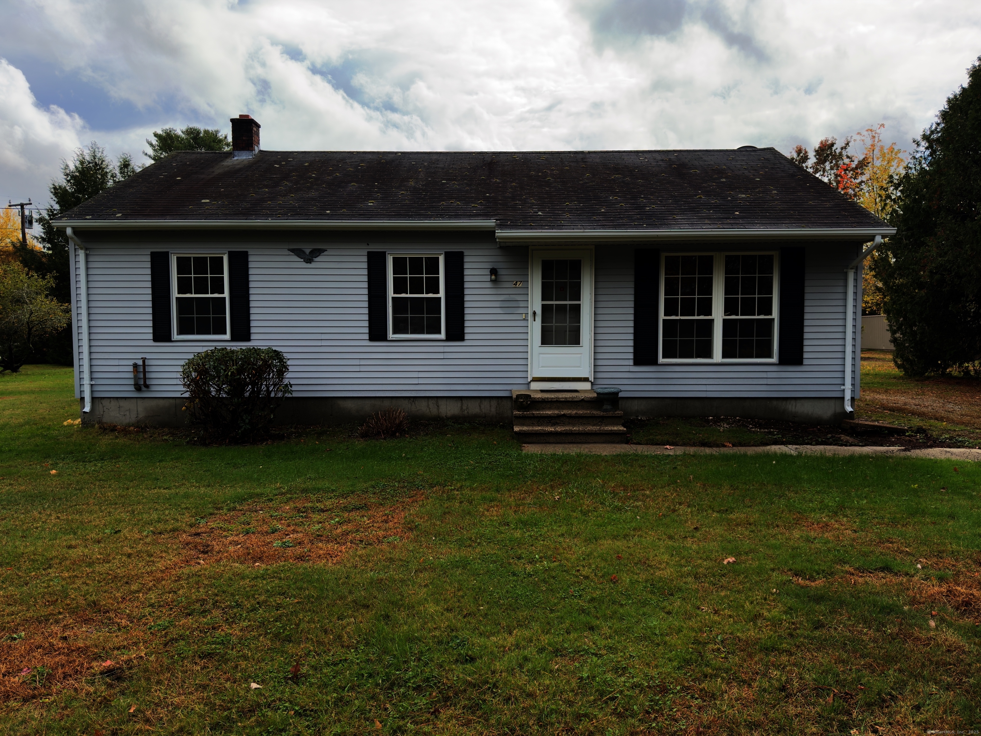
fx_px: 680
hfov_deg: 71.6
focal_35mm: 24
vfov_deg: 56.8
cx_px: 490
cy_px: 368
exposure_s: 1/1876
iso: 80
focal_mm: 6.76
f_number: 1.78
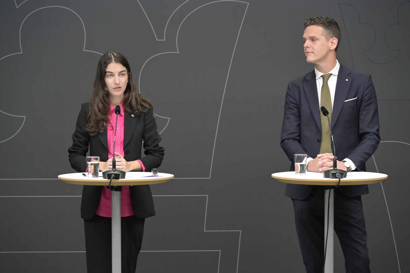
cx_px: 205
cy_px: 136
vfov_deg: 13.0
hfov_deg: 19.5
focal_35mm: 105
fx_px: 1195
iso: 2500
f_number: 4.5
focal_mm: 105
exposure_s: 1/250
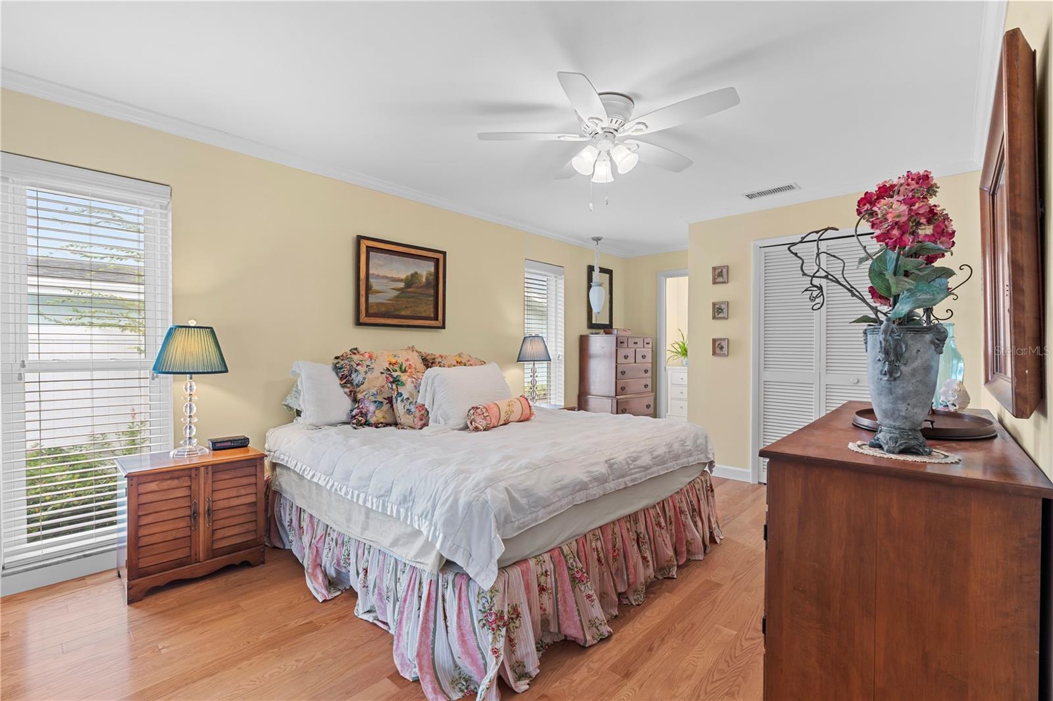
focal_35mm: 16
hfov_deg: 96.7
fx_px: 468
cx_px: 526
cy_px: 350
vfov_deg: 73.7
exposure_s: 1/1.25
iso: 250
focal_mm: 16
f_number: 9
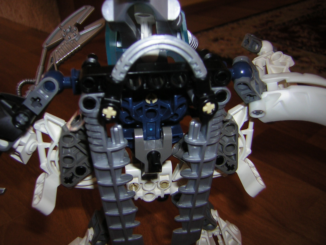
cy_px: 122
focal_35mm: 36
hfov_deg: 51.4
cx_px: 163
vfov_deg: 39.7
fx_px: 339
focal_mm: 4.7
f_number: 2.6
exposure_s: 1/60.1
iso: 50
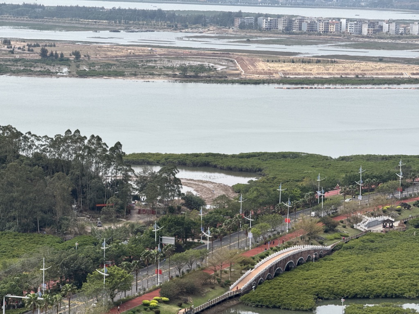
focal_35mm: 120
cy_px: 157
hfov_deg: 16.4
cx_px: 210
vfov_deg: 12.3
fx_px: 1453
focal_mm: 15.66
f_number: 2.8
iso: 50
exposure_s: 1/1167
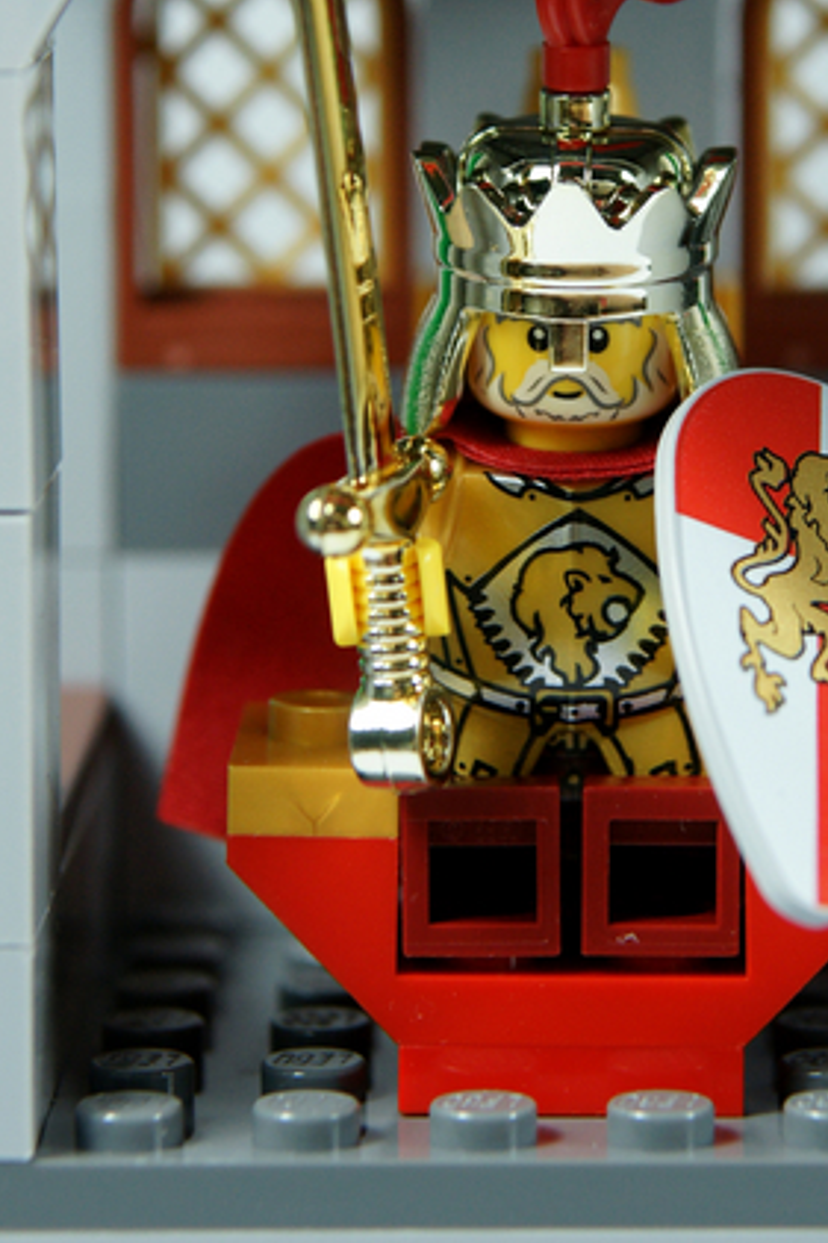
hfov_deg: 7.5
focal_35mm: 182
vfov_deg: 11.3
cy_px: 359
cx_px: 583
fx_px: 6284
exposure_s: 1/125
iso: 400
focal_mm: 80
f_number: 5.6
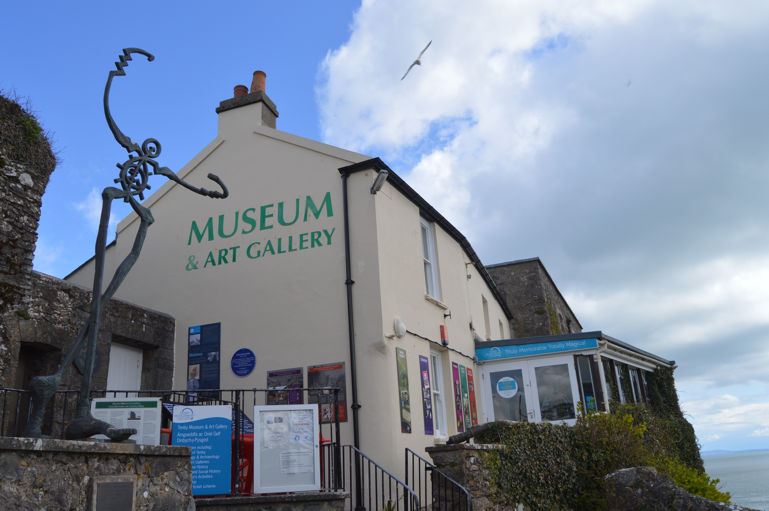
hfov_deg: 67.4
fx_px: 576
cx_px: 384
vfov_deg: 47.8
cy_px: 256
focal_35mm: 27
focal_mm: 18
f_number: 8
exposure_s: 1/250
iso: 100
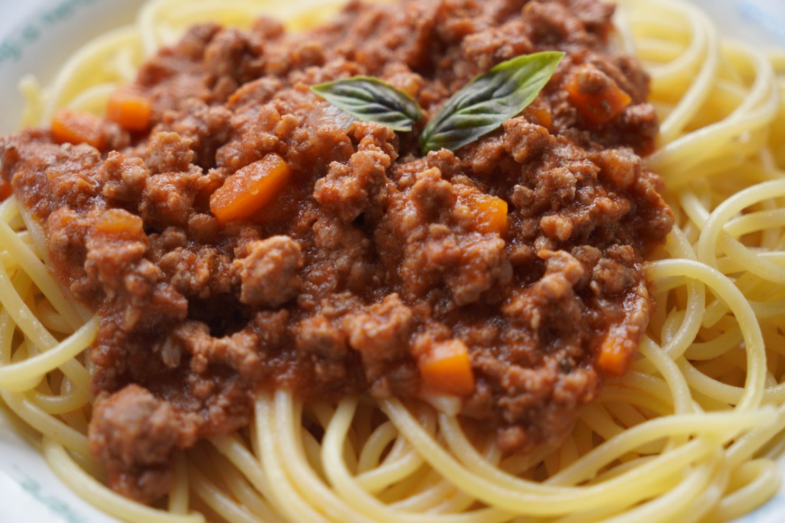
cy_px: 262
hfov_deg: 27.0
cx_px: 392
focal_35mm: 75
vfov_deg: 18.2
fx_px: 1635
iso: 100
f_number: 2.8
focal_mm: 50
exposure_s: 1/100
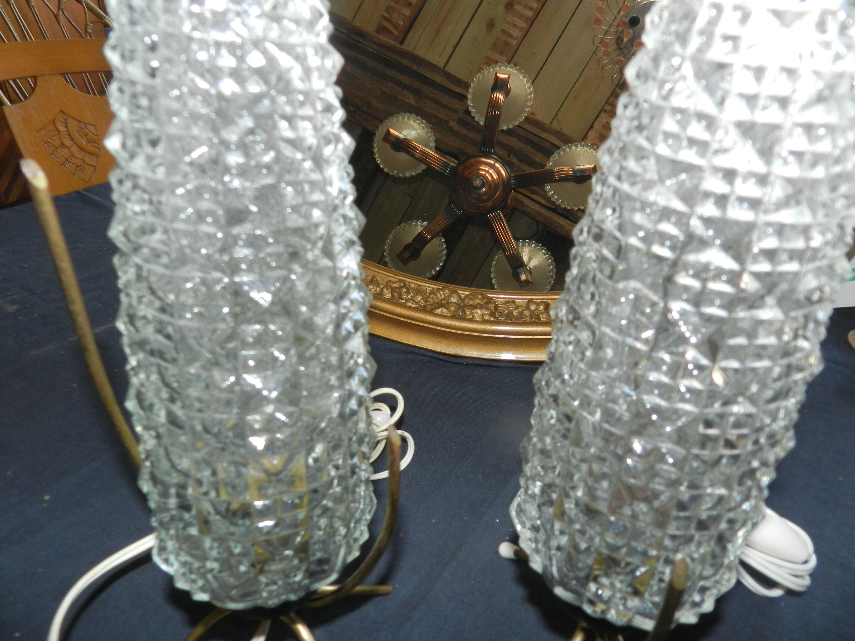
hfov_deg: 73.9
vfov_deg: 58.9
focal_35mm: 23
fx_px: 568
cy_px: 320
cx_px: 428
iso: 200
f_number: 3.4
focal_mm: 4
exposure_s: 1/30
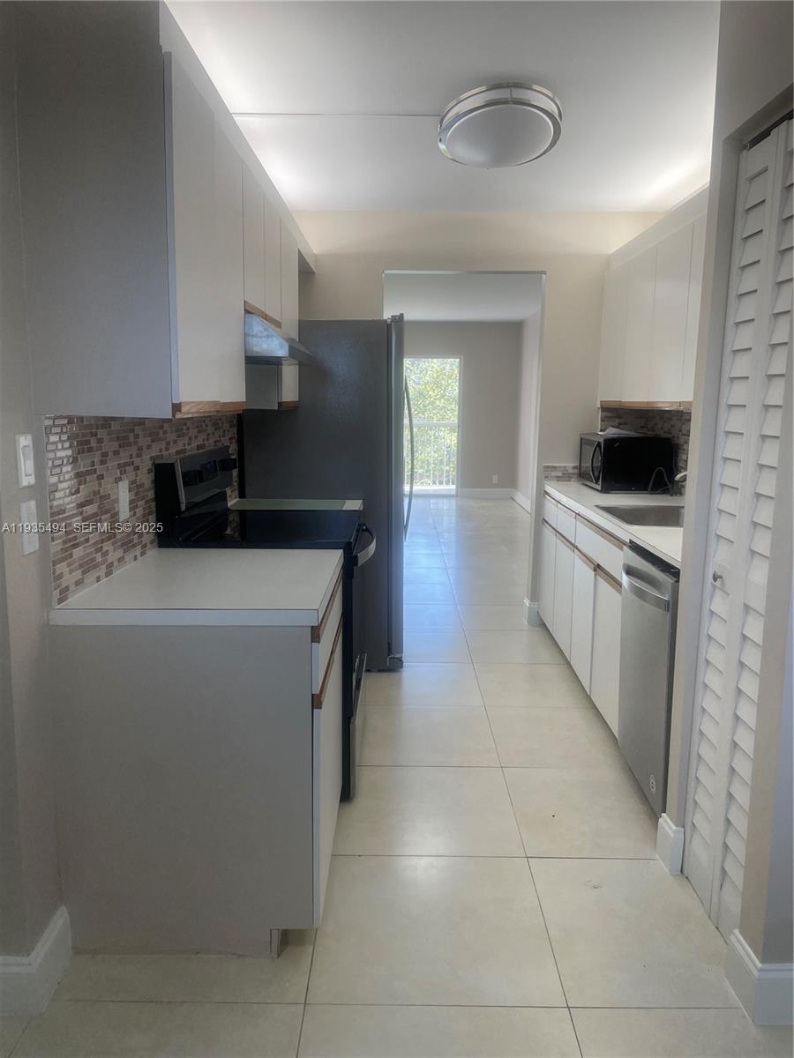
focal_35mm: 26
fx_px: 795
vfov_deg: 67.3
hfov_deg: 53.1
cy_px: 529
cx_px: 397
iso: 50
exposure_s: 1/120
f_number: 1.6
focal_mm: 4.2
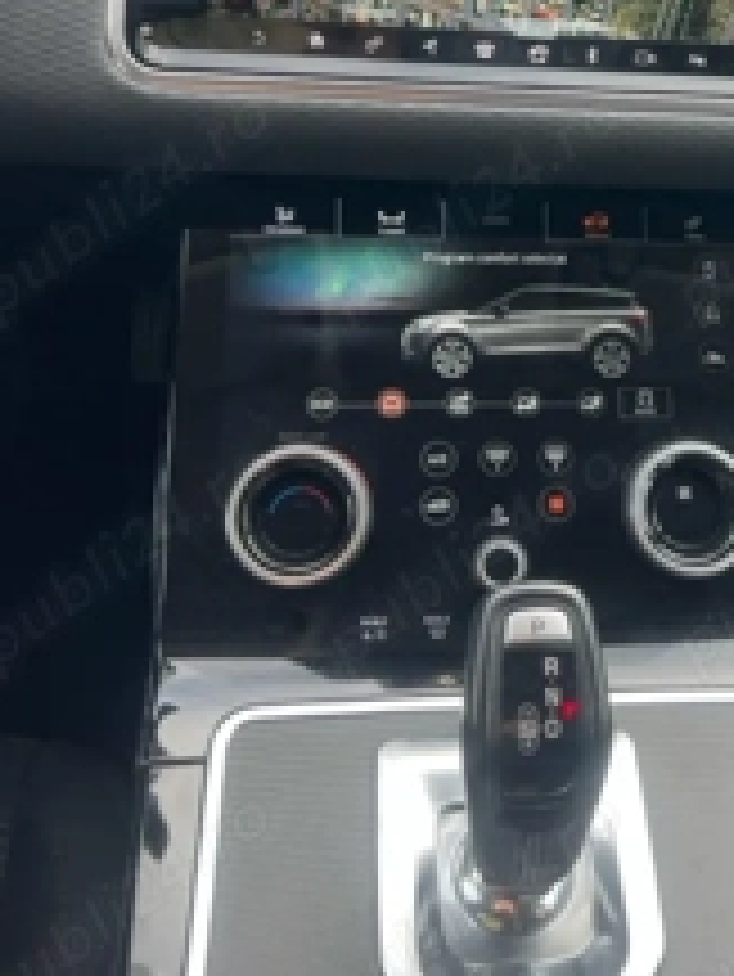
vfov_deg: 38.7
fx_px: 1356
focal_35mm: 48
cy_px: 261
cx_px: 563
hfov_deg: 29.7
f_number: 1.5
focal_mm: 5.7
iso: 32
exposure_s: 1/131
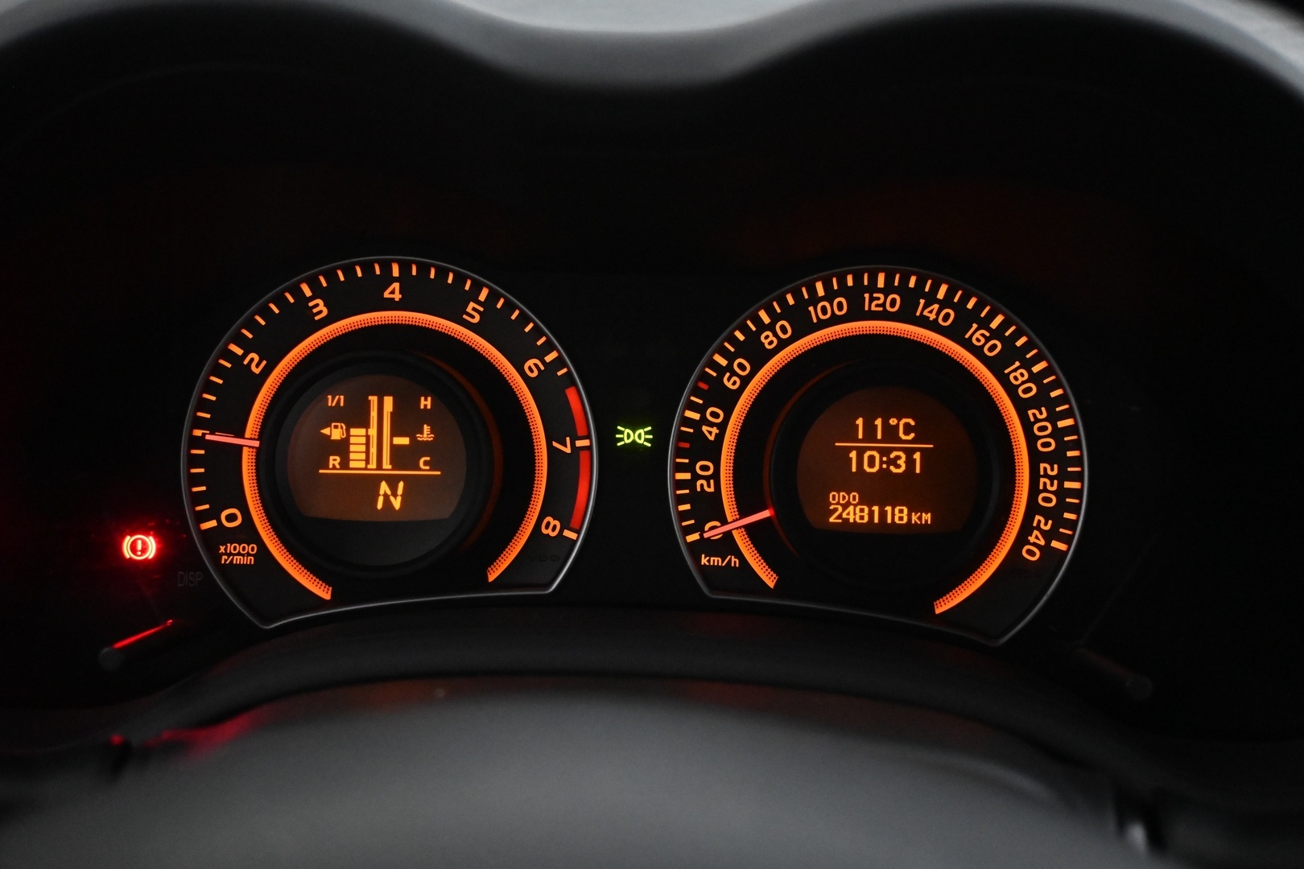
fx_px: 1331
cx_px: 652
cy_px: 434
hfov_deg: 52.2
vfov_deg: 36.2
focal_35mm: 37
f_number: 4.2
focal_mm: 24.5
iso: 5600
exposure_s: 1/40
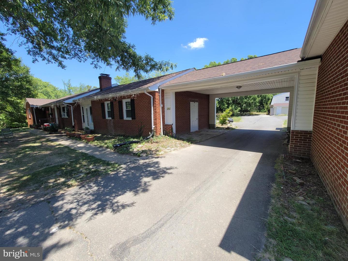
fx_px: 131
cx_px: 174
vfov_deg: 89.9
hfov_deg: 106.2
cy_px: 130
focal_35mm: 13
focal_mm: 2.2
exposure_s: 1/756
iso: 64
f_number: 2.2
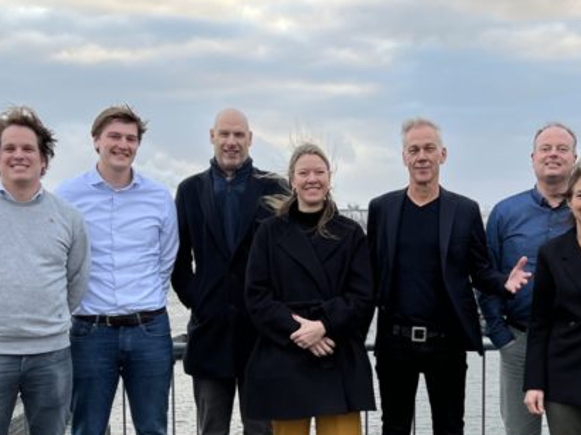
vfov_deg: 22.4
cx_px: 346
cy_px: 315
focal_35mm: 65
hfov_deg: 29.8
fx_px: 1090
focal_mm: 5.7
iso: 40
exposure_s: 1/209
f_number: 1.5
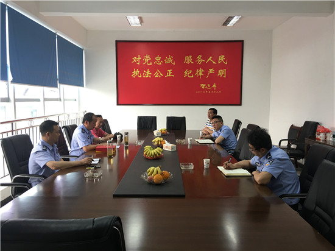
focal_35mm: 29
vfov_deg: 48.2
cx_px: 168
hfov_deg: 61.7
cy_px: 126
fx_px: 281
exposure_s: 1/17
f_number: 2.2
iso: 40
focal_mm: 4.15
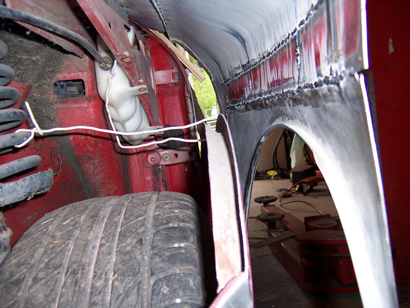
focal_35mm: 33
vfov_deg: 42.9
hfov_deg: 55.4
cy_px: 154
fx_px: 391
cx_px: 205
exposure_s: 1/60
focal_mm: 5.5
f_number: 2.8
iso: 80
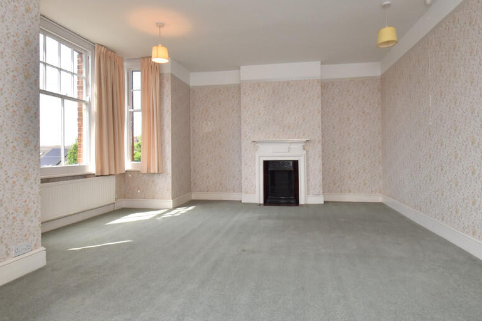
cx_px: 258
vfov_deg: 61.7
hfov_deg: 83.9
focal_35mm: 20
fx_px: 268
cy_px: 139
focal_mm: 10
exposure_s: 1/125
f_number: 10
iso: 400
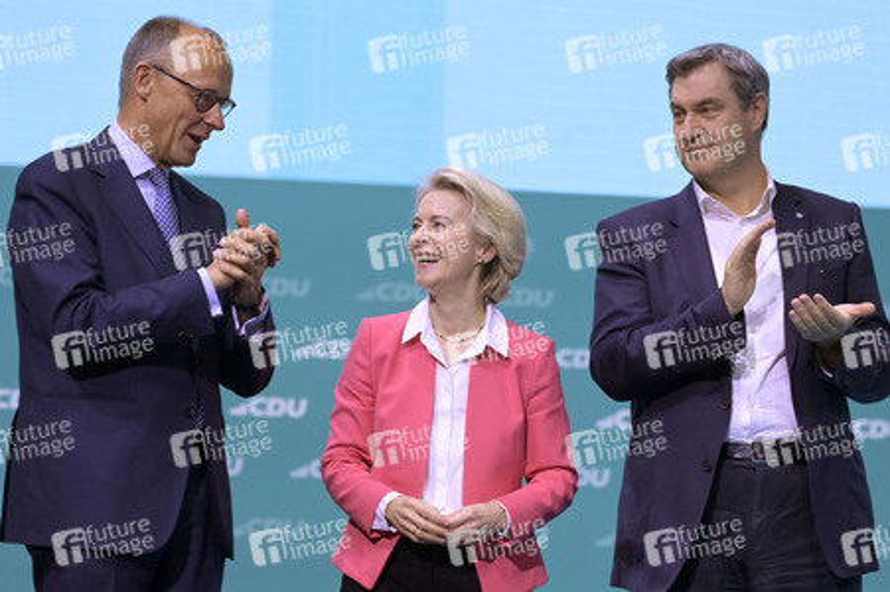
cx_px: 445
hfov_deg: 10.3
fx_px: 4941
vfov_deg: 6.9
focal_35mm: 200
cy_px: 296
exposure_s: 1/500
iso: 8000
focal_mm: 200
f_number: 5.6
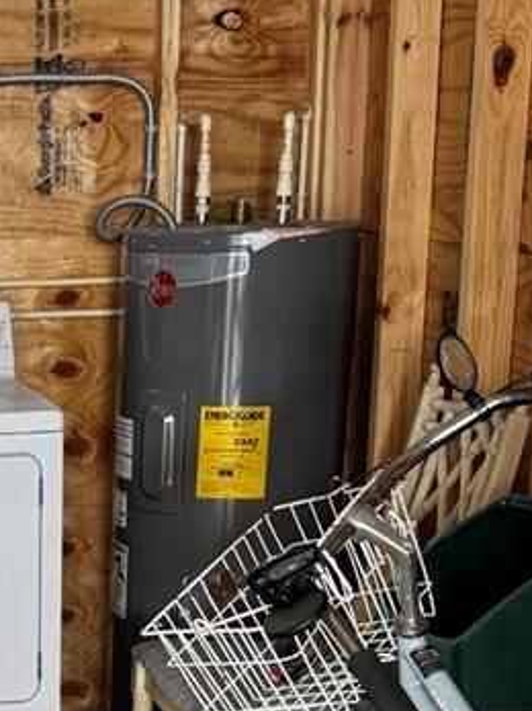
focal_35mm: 83
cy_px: 684
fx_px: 1702
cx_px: -162
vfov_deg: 22.8
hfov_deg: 16.7
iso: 200
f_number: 1.78
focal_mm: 6.76
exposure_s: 1/121
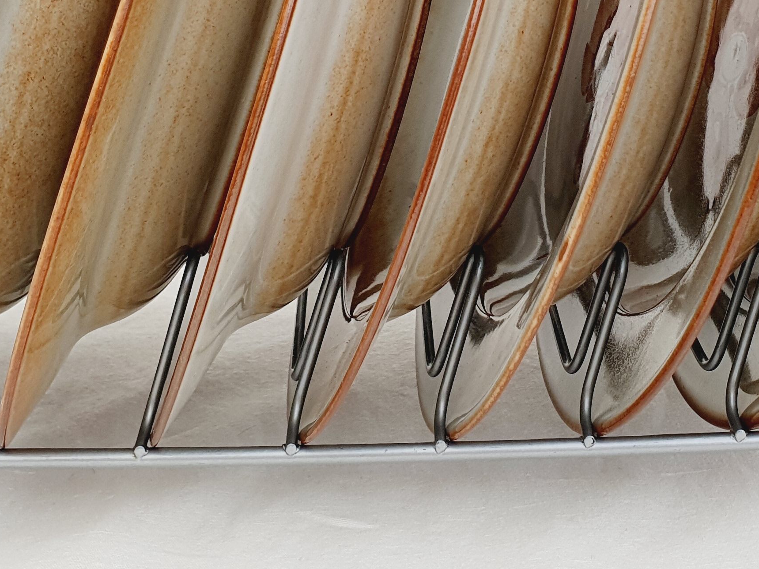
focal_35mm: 61
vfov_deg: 22.9
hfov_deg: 31.6
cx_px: 454
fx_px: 1337
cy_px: -26
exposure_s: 1/163
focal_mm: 4.32
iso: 50
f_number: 2.4
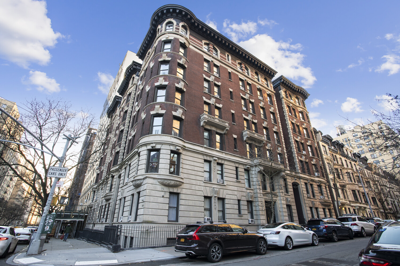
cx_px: 200
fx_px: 189
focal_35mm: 17
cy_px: 133
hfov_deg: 93.3
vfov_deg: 70.4
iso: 100
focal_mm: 17
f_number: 8
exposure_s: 1/6
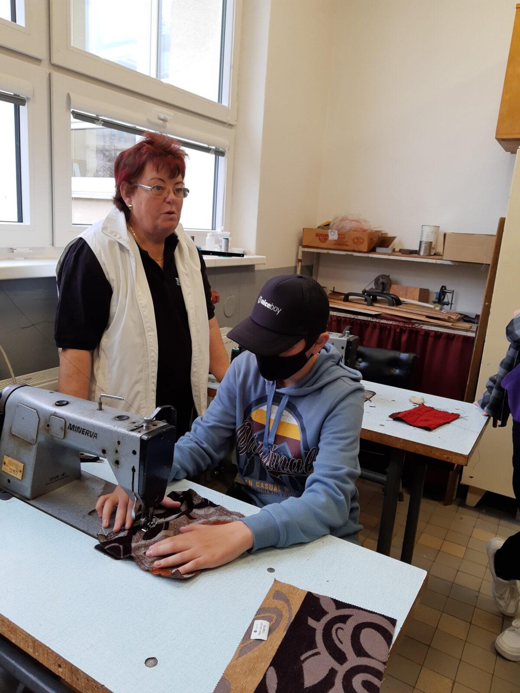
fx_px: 521
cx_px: 260
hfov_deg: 53.1
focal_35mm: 26
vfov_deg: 67.3
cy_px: 346
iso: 49
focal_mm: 4.75
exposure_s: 1/100
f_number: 1.7
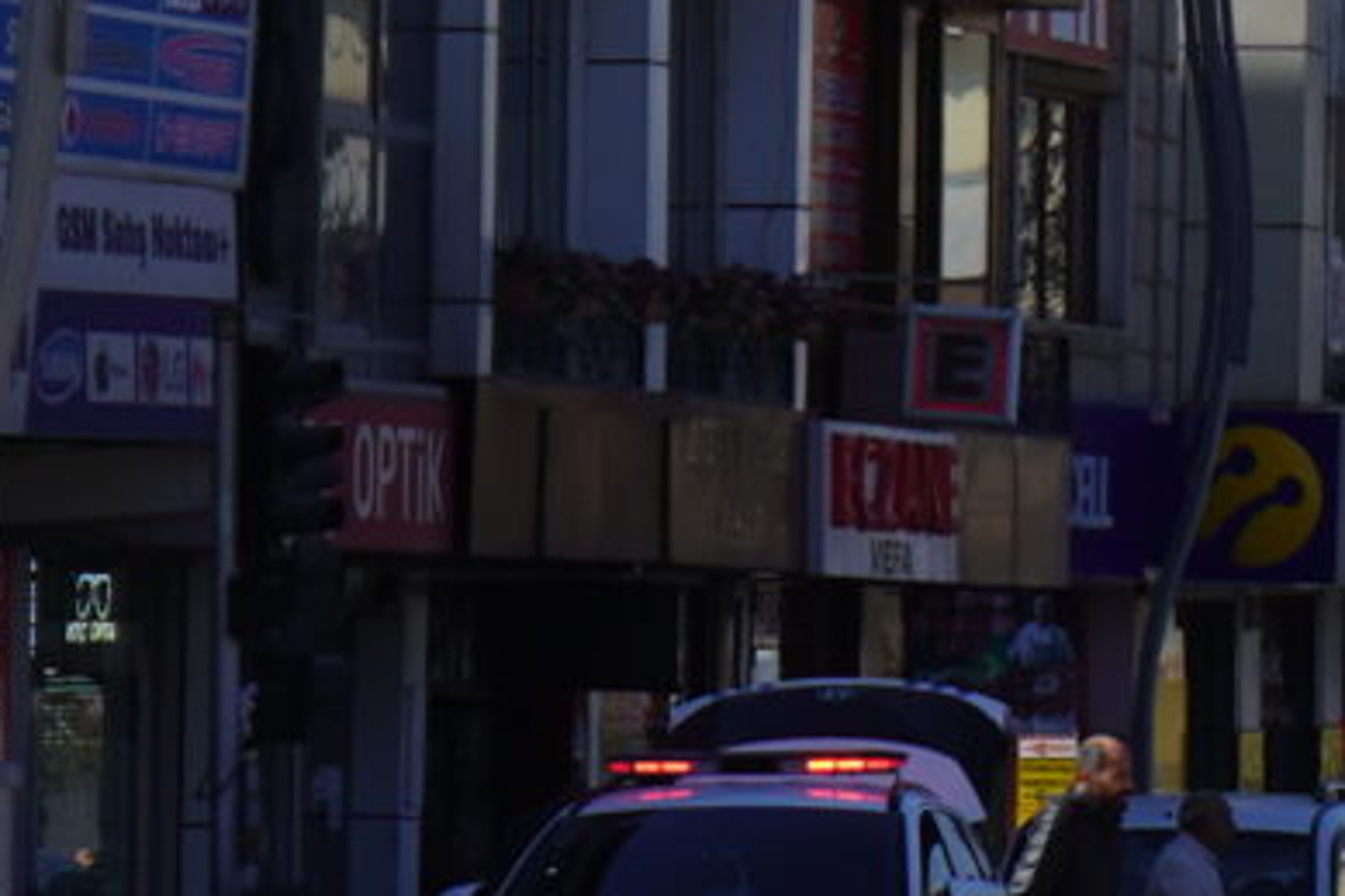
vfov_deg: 4.2
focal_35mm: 329
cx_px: 2859
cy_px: -106
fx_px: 12286
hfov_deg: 6.1
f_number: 5.6
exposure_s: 1/1000
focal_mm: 50
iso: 100
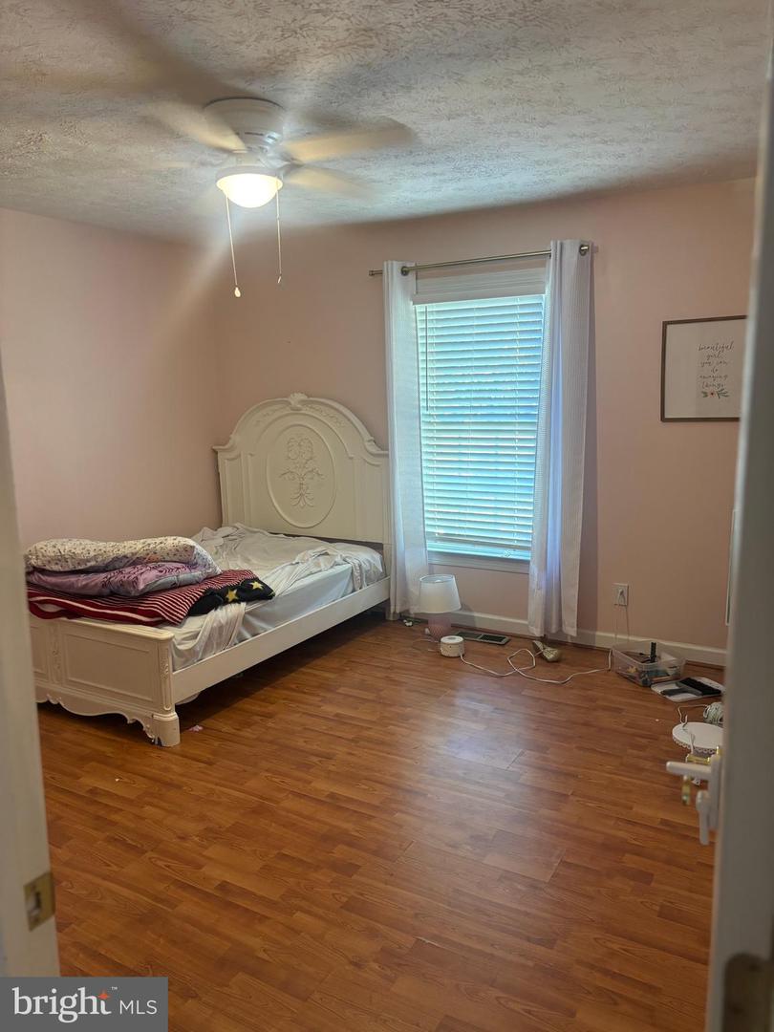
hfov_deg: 53.1
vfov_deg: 67.3
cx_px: 387
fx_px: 775
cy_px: 516
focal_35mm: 26
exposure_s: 1/60
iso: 200
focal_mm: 5.96
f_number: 1.6
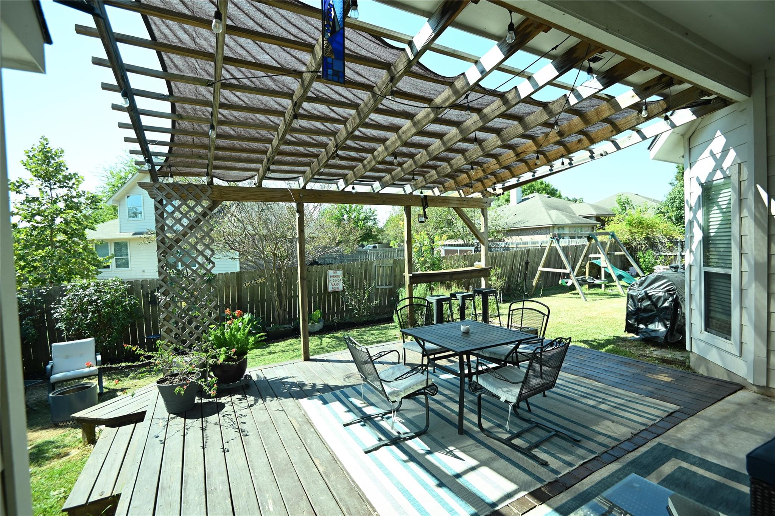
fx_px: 344
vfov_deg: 73.7
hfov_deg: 96.7
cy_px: 258
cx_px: 388
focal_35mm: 16
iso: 500
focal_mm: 16
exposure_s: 1/1250
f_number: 4
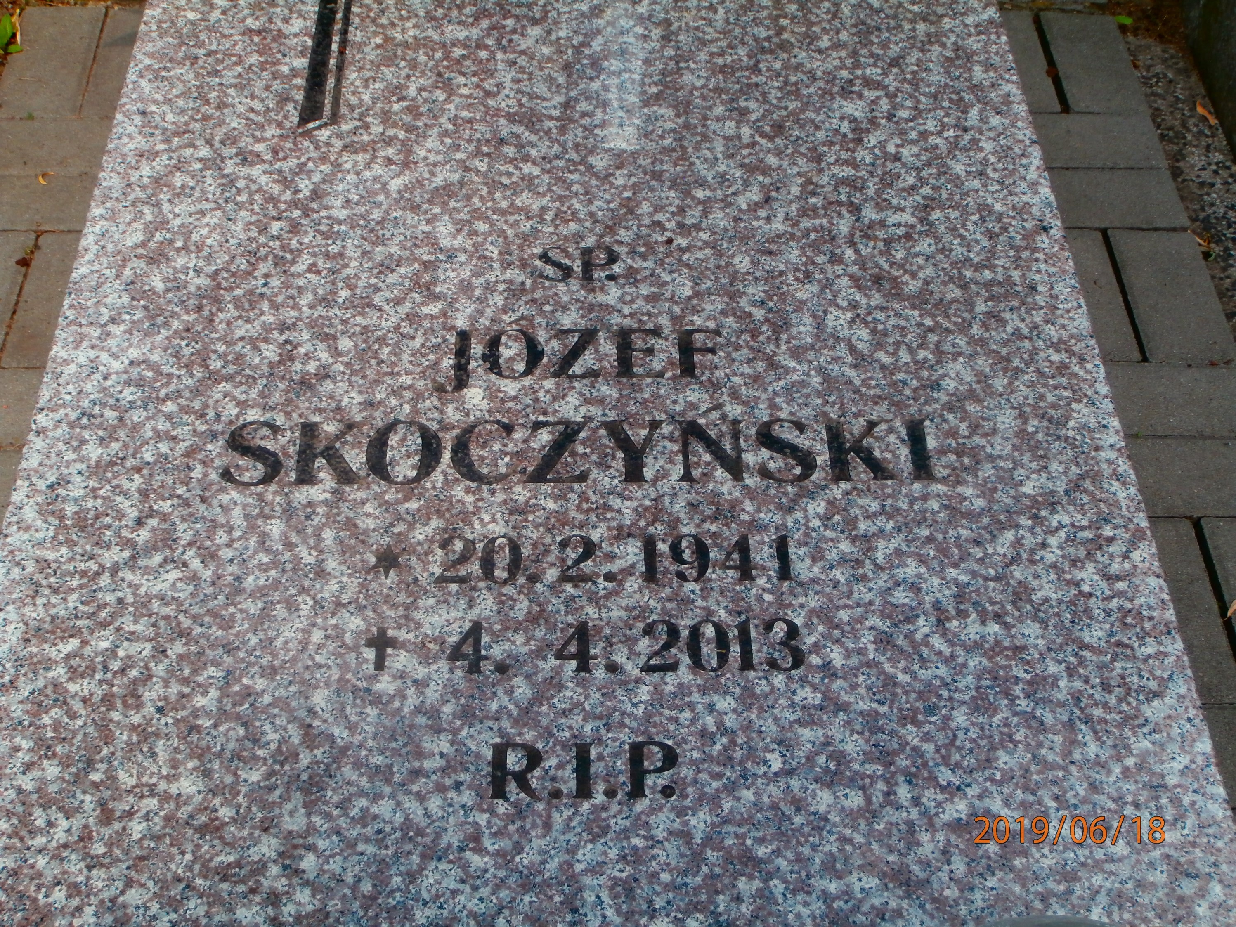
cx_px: 618
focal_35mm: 47
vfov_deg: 30.9
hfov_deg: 40.4
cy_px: 464
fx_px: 1678
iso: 100
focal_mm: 8.29
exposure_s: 1/500
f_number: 4.2
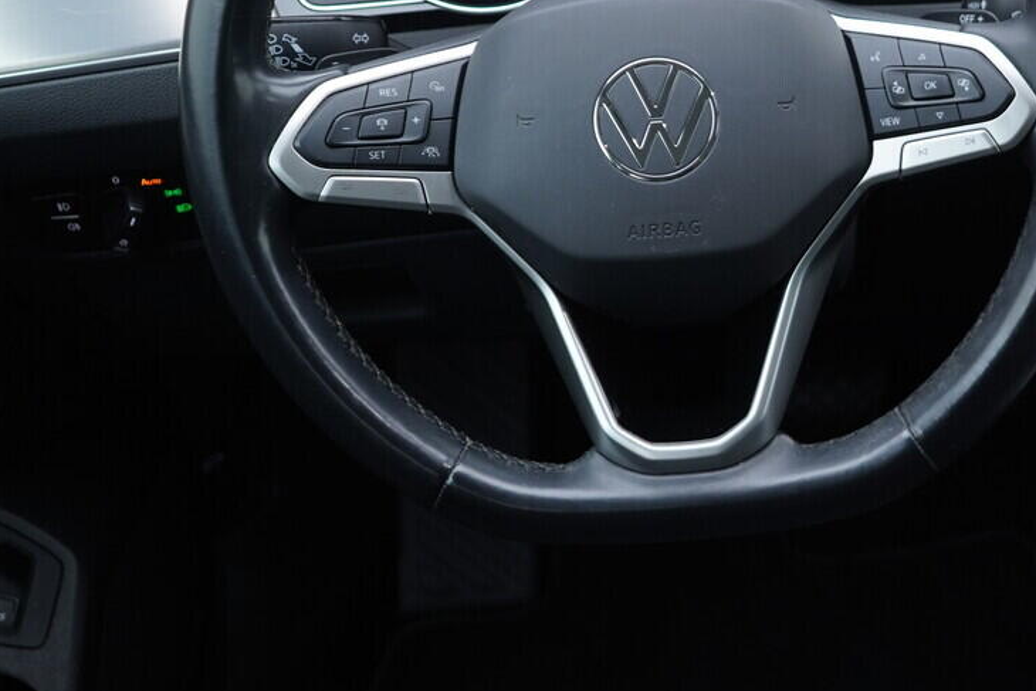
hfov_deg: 27.4
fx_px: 2043
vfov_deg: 19.2
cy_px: 247
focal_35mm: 71
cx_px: 948
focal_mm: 24
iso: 200
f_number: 2.8
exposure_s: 1/40
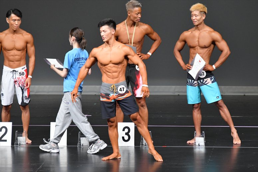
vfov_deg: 4.4
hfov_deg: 6.5
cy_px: 86
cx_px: 129
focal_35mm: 315
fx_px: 2256
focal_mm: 210
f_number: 5.6
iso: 4000
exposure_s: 1/400
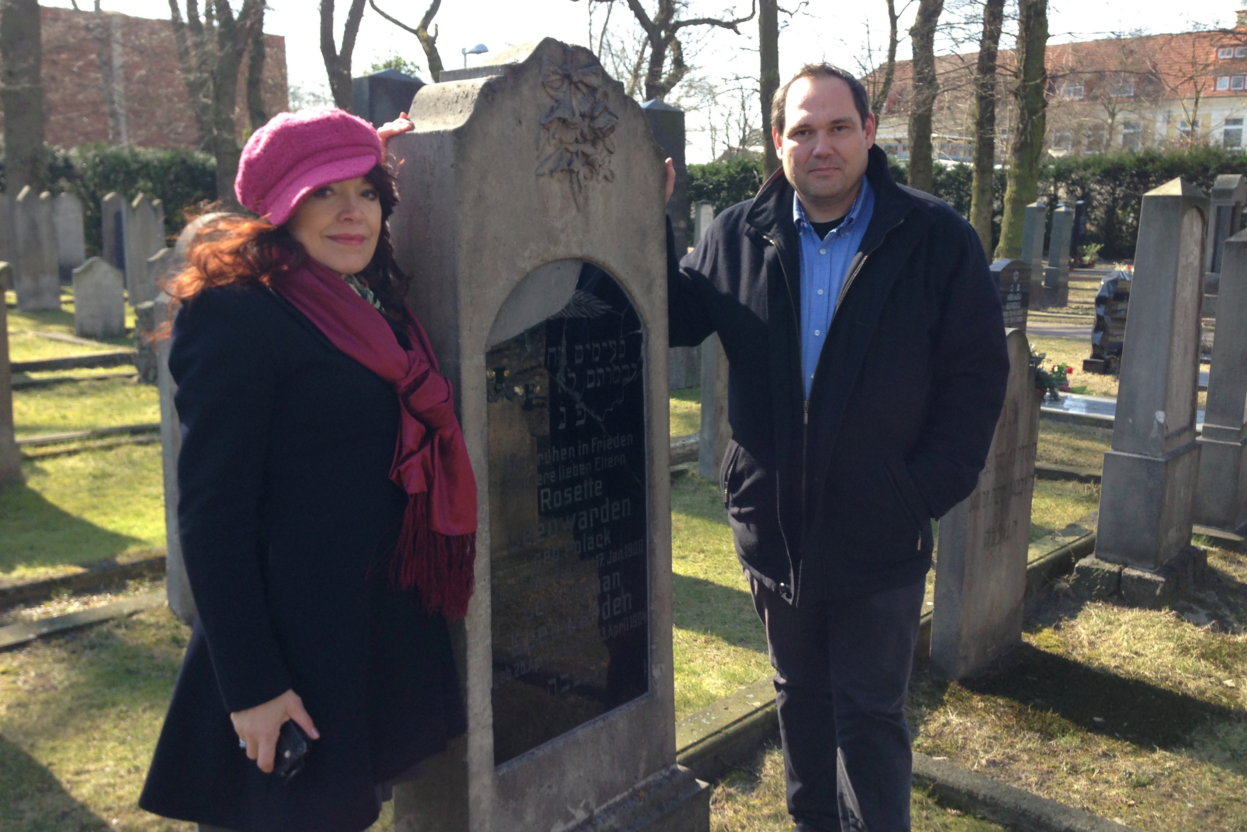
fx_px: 1212
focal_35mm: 35
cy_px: 414
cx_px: 635
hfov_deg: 54.4
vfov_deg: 37.9
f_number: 2.4
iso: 50
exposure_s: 1/264
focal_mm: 4.13
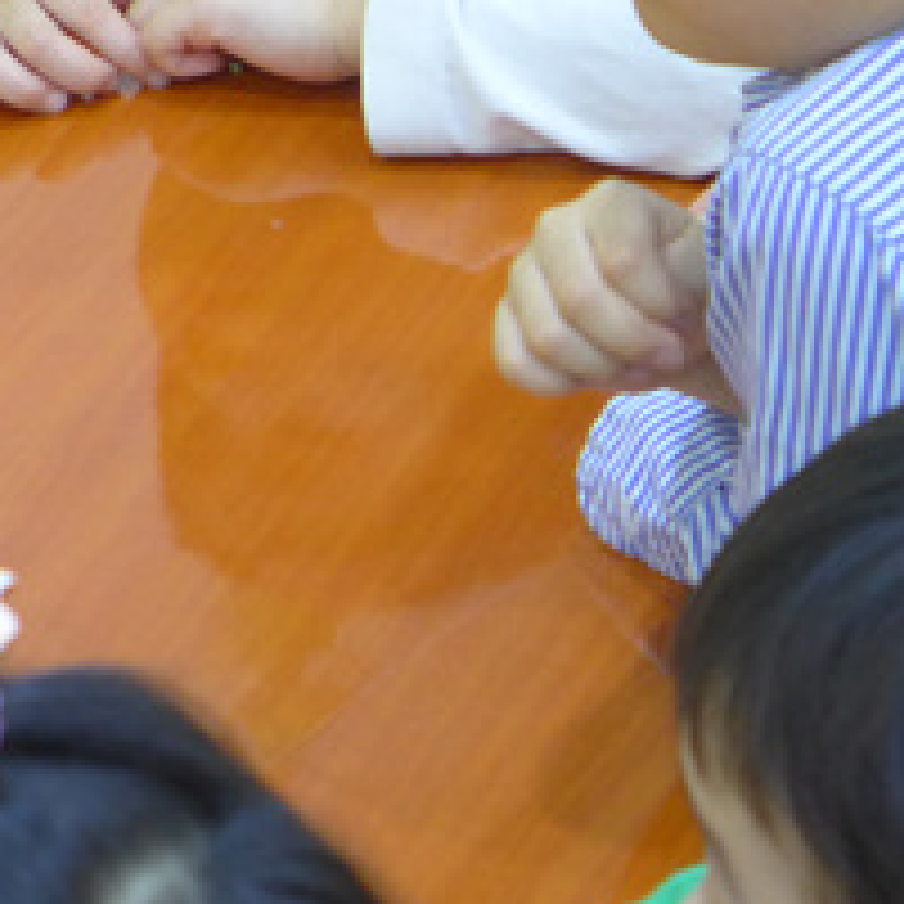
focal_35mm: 253
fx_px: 7475
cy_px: -117
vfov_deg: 6.9
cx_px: 589
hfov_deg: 6.9
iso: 400
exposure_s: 1/50
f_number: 2.3
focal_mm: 17.7
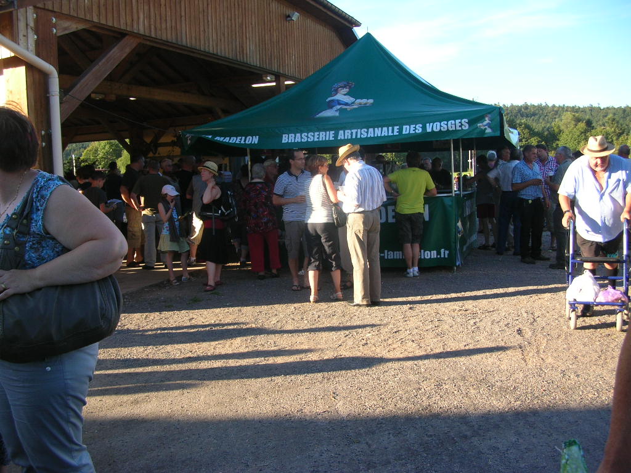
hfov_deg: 52.6
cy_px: 236
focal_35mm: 35
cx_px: 316
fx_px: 638
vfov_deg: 40.7
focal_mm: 5.8
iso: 50
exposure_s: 1/222
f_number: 2.8
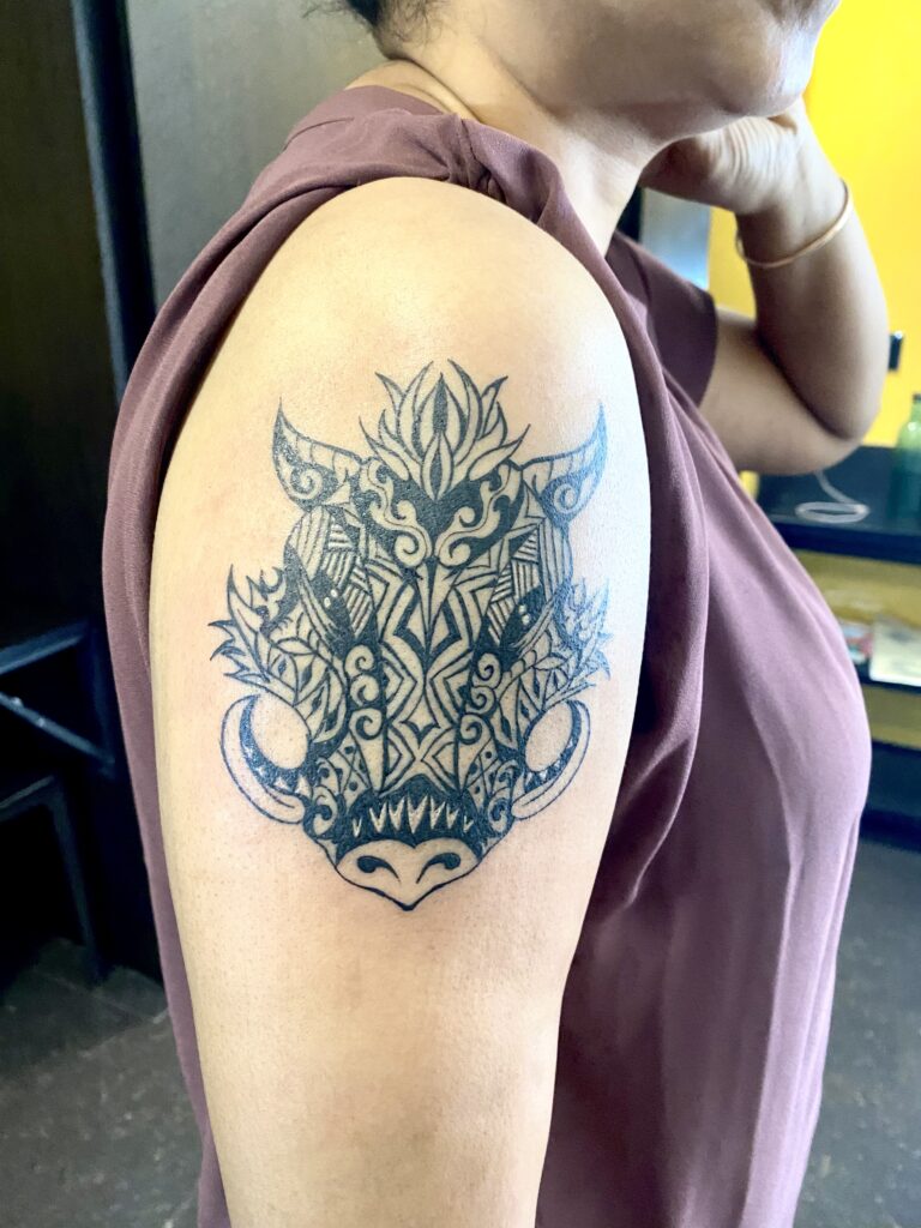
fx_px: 922
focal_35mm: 26
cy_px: 614
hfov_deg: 53.1
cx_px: 460
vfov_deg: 67.3
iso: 500
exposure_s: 1/50
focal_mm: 4.25
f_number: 1.8
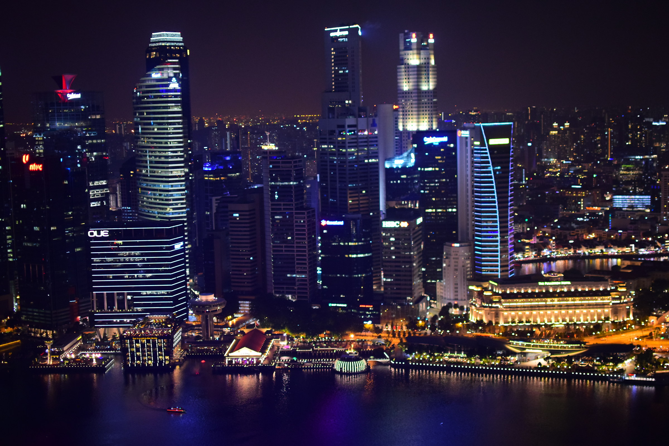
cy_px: 223
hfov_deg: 37.9
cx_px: 334
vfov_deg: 25.8
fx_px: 976
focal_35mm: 52
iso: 1600
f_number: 2
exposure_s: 1/40
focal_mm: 35
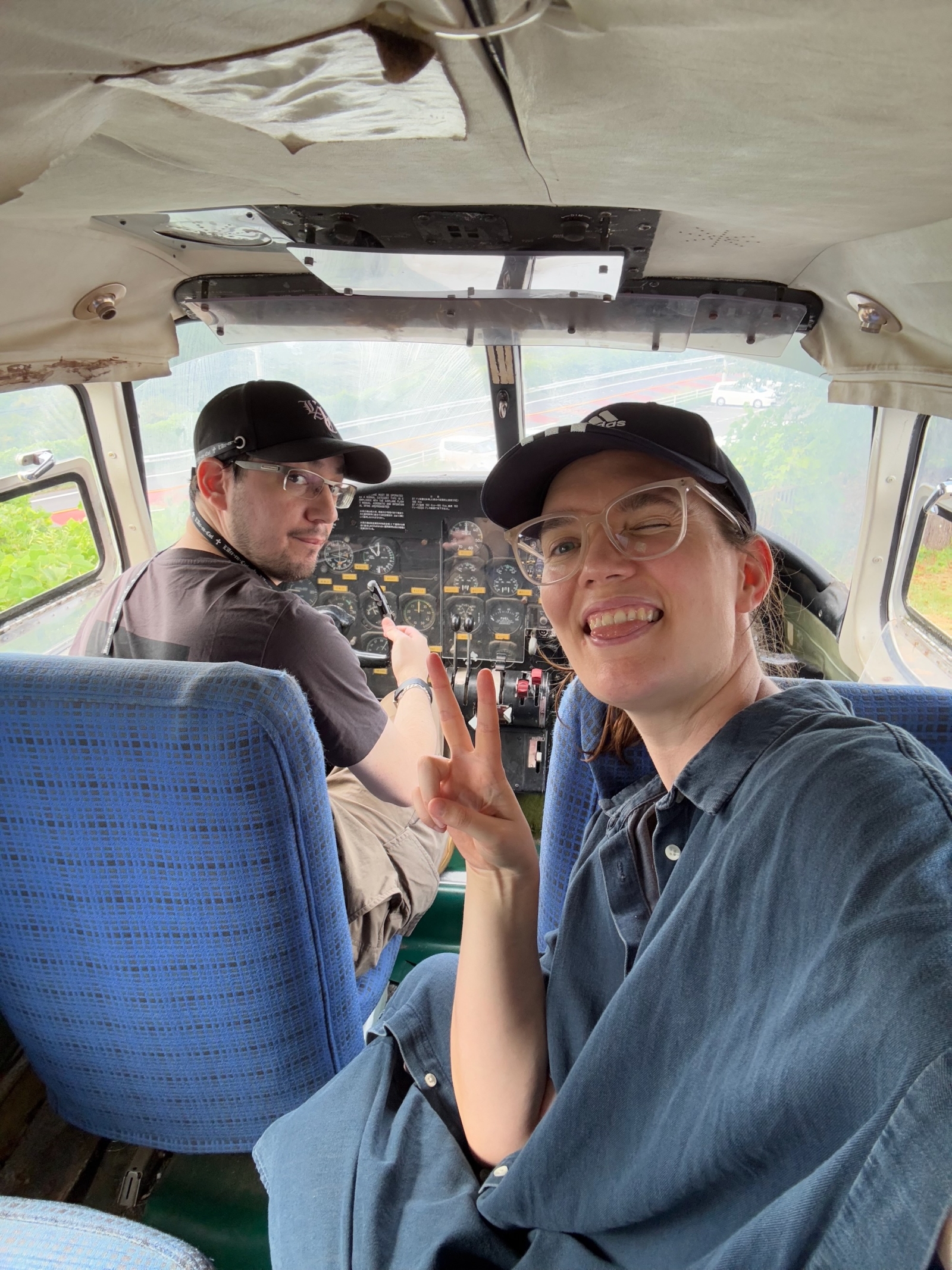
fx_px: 844
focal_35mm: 23
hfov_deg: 58.9
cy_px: 635
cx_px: 476
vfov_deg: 73.9
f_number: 1.9
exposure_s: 1/68
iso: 80
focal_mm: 2.69
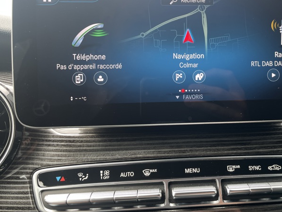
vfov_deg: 40.7
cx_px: 181
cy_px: 93
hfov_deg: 51.9
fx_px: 285
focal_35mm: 35
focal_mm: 5.1
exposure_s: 1/62
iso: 50
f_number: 1.6
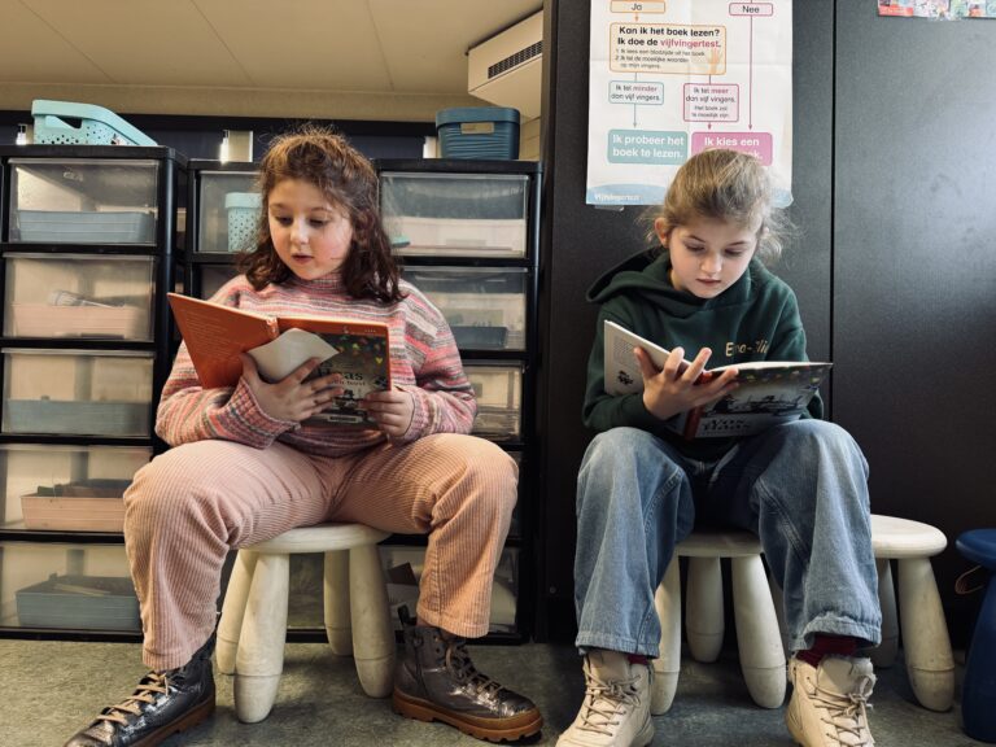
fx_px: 691
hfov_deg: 71.6
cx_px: 498
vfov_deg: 56.8
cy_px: 374
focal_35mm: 24
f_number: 1.78
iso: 200
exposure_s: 1/50
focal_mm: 6.76
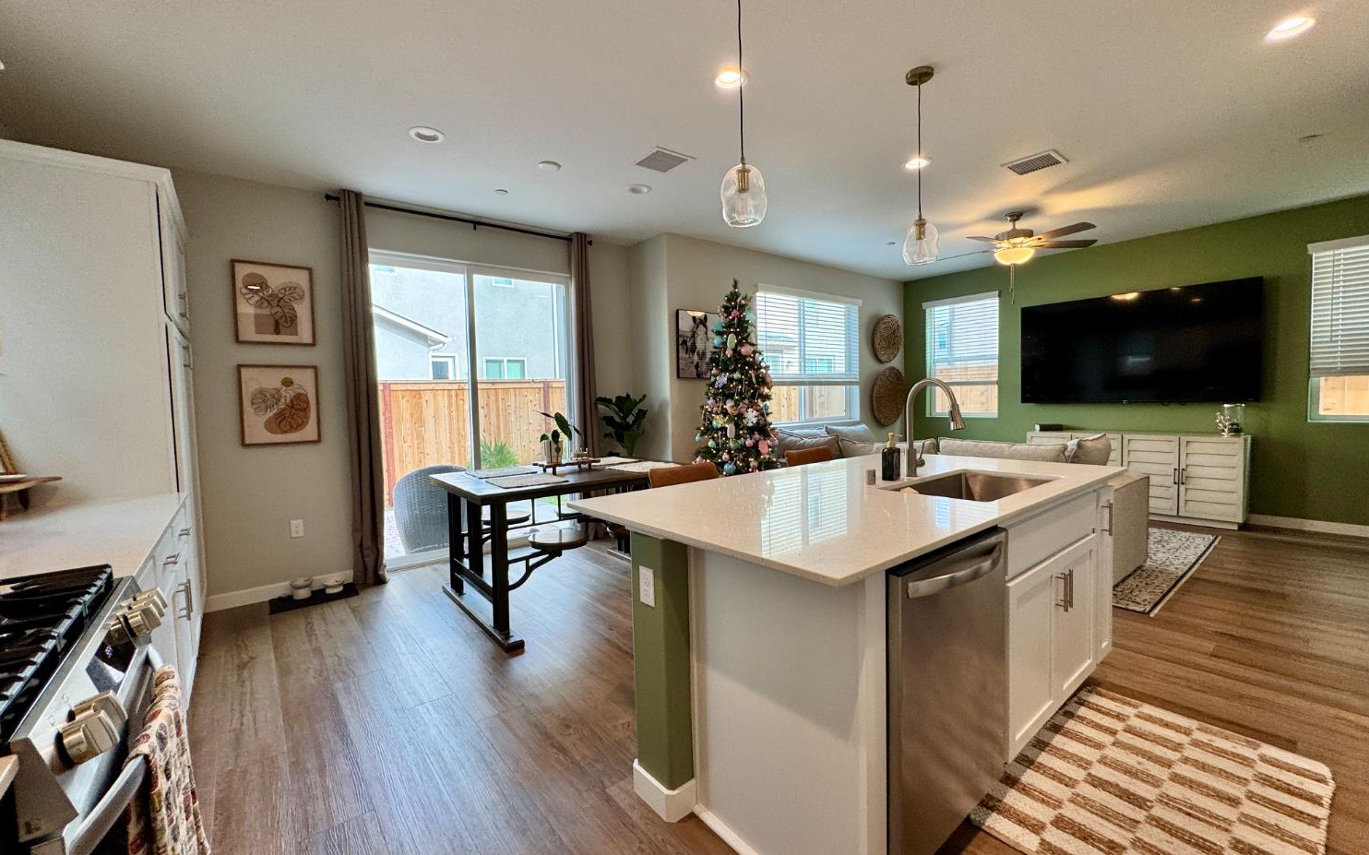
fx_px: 560
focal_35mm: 15
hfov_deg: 101.5
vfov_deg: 74.8
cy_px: 427
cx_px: 682
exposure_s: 1/120
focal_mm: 2.22
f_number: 2.2
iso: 80
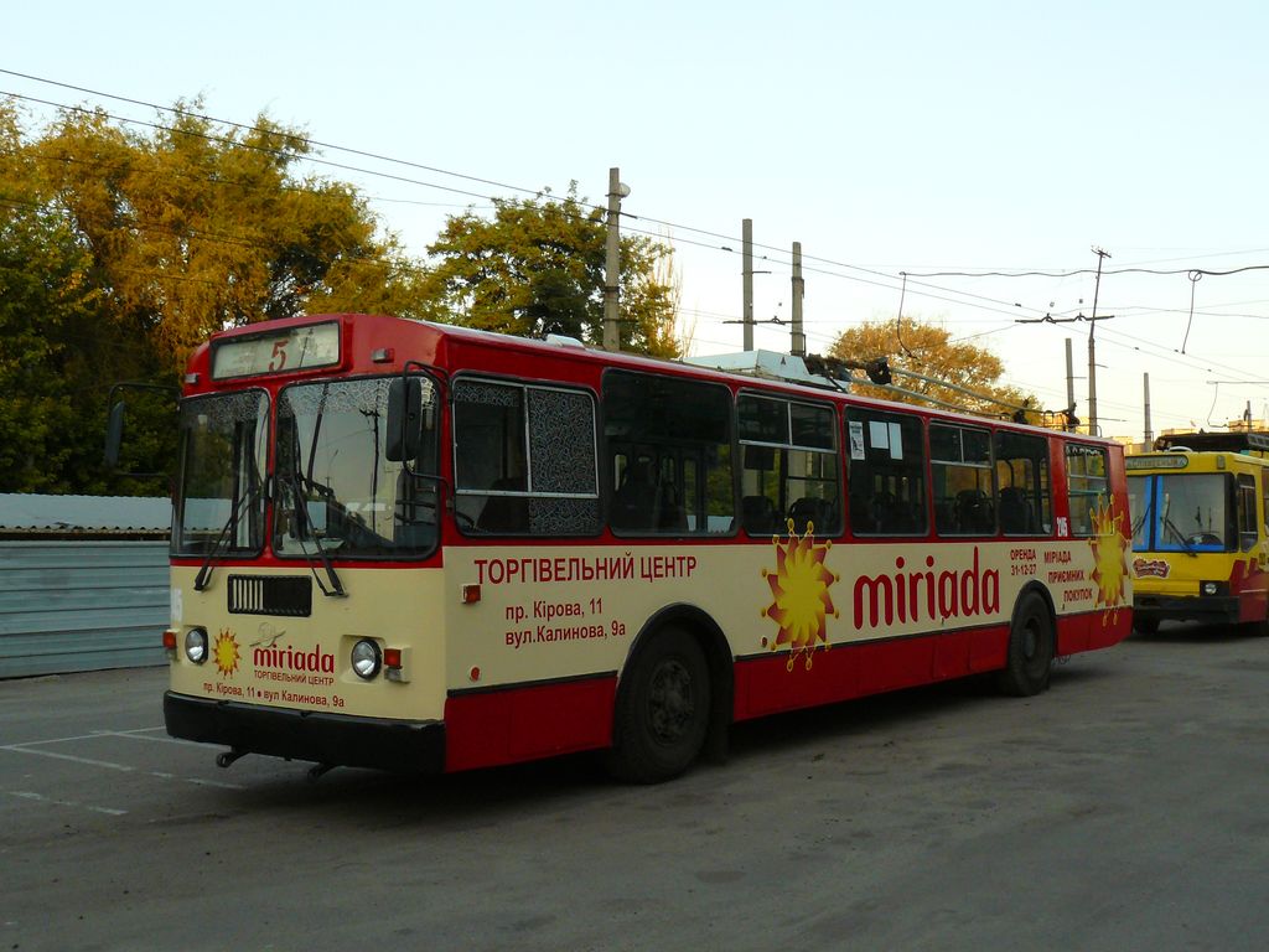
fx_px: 1356
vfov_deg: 38.7
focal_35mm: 37
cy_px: 476
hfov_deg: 50.1
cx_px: 634
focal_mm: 6.2
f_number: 8
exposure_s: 1/50
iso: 200
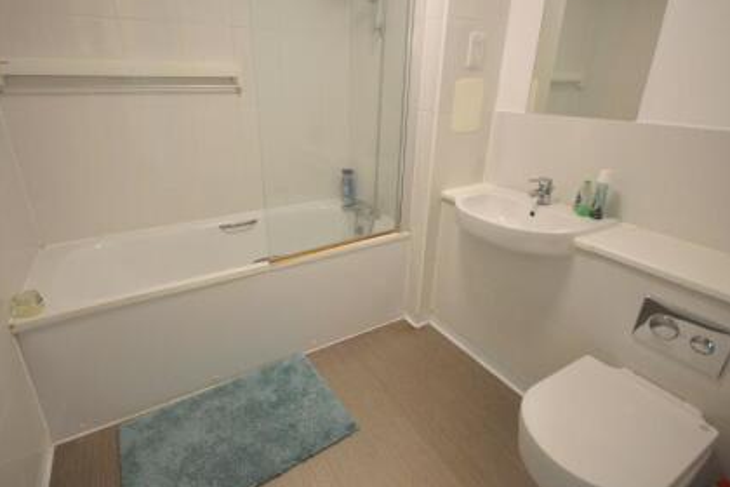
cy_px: 220
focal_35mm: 17
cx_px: 341
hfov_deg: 93.1
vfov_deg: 70.3
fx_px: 345
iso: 1800
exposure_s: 1/60
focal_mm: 10
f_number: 4
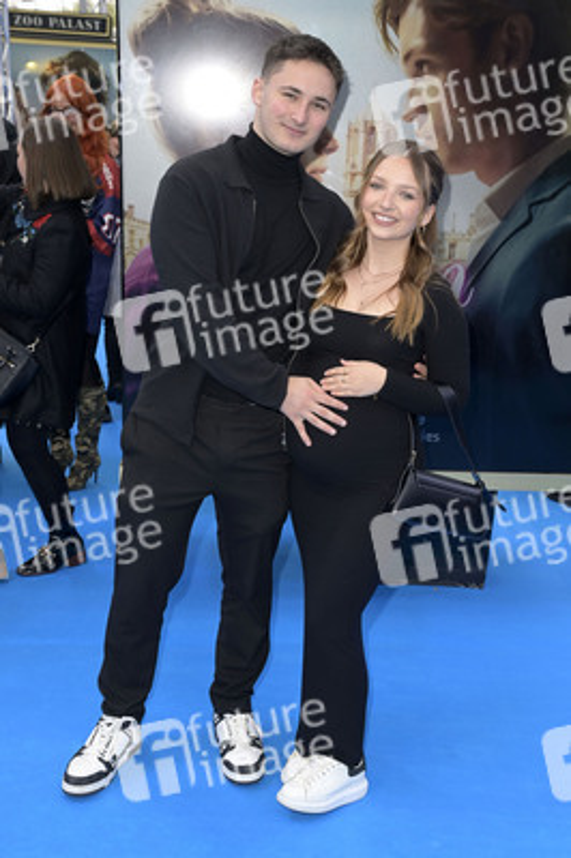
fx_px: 1144
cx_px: 286
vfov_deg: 41.1
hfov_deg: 28.0
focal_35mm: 48
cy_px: 429
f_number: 5.6
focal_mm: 48
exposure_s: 1/250
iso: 500
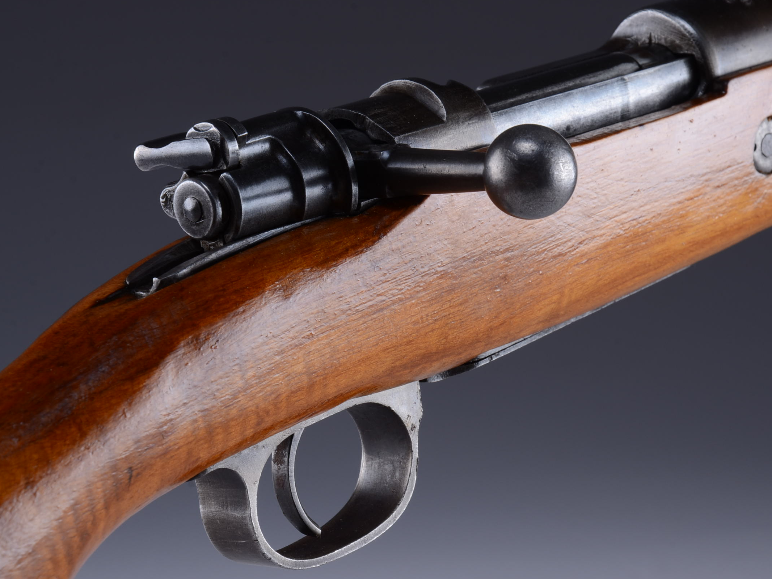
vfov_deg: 8.5
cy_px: 290
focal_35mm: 175
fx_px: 3893
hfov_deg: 11.3
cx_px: 439
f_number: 14
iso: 125
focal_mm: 105
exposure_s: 1/50
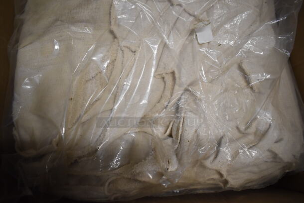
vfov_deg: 48.0
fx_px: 228
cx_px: 152
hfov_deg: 67.3
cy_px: 102
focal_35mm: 27
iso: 1600
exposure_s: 1/125
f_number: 3.5
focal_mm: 18
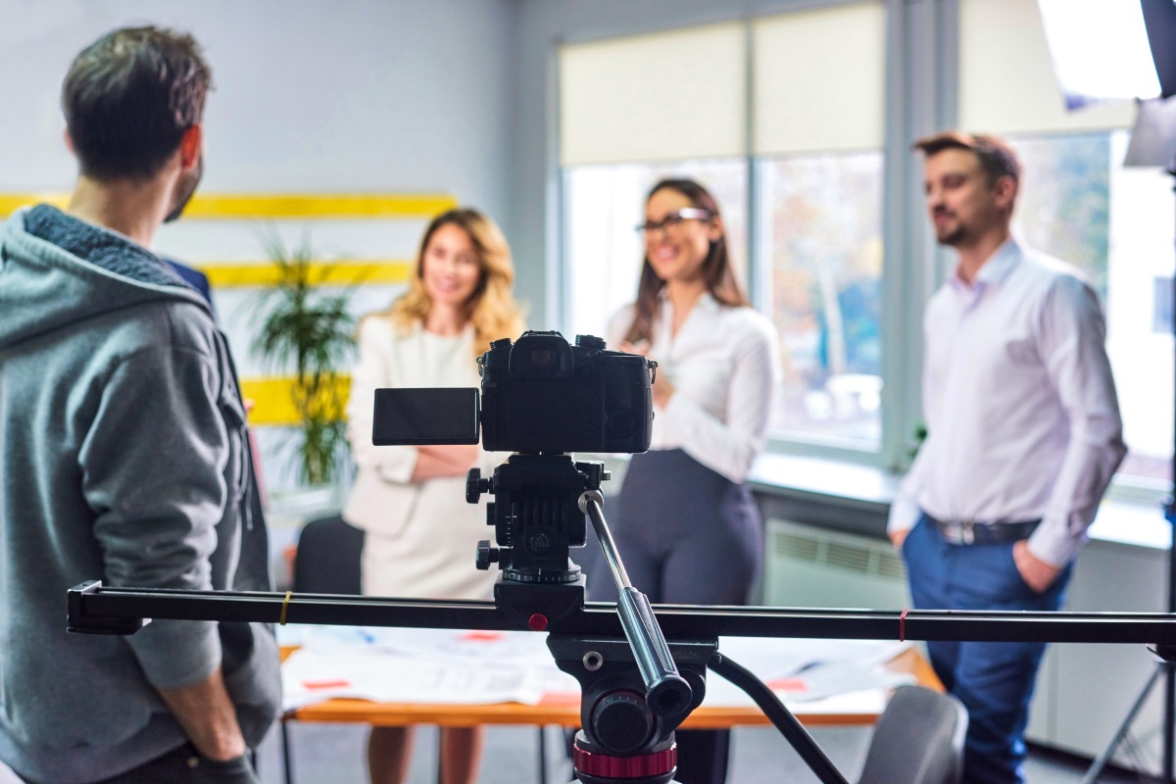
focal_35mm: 50
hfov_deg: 39.6
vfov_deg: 27.0
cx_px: 588
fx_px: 1633
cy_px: 392
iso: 1000
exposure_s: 1/100
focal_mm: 50
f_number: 4.5
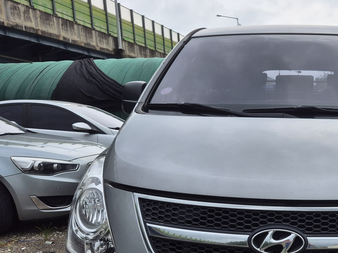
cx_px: 287
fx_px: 420
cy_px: 198
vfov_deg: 32.8
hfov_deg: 41.3
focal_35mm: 43
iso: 25
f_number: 1.8
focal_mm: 5.4
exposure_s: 1/1128
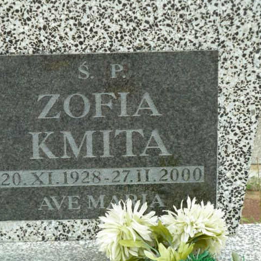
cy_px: 130
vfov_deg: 10.7
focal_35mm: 163
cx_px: 86
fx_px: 1390
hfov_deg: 10.7
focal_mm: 22.5
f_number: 4.5
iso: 100
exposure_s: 1/50
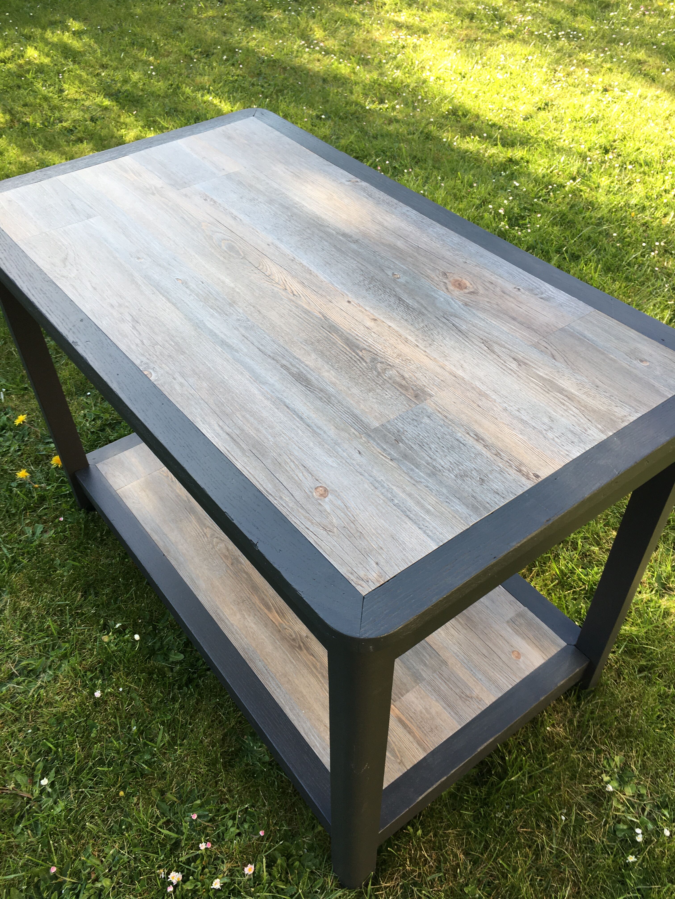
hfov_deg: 48.2
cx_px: 338
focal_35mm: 29
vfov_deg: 61.7
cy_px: 450
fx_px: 754
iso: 25
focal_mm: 4.15
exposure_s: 1/107
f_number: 2.2
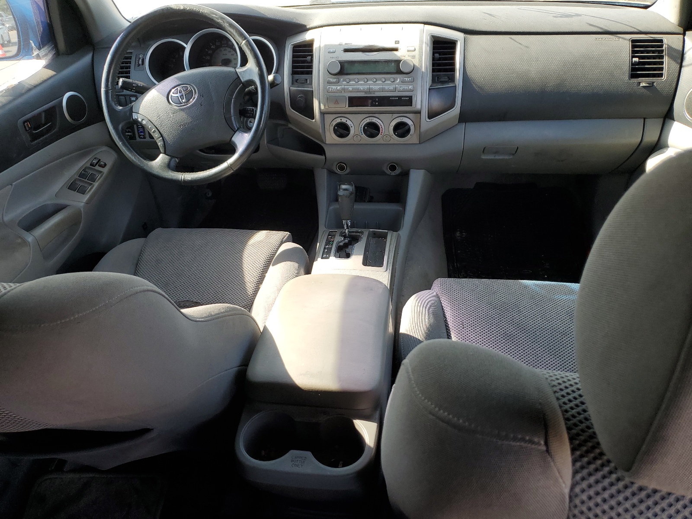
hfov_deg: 67.3
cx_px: 346
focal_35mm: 26
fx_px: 520
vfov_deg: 53.1
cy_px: 260
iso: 50
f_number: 1.5
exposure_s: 1/208
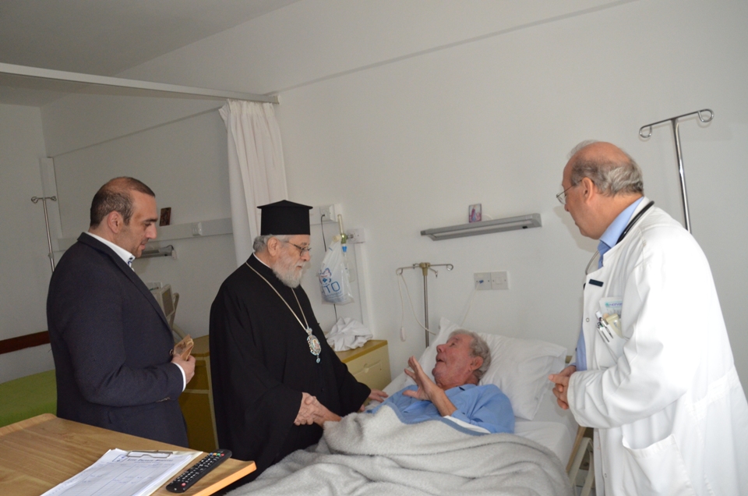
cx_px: 374
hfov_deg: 67.5
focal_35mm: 27
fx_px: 560
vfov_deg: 47.7
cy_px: 248
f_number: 6.3
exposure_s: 1/250
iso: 2000
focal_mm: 18
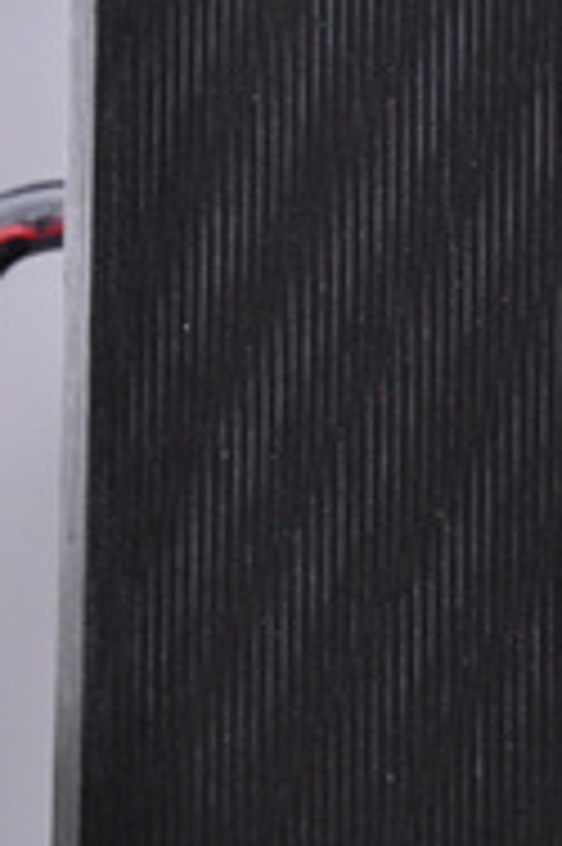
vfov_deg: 5.5
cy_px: 232
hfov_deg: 3.6
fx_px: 8825
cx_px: 625
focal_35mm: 376
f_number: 9.5
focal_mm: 105
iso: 3200
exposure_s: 1/125
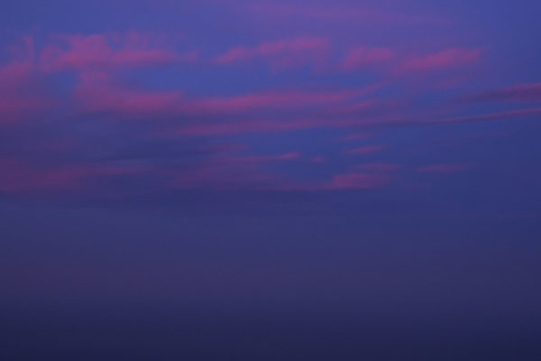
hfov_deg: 42.3
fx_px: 699
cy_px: 180
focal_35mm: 46
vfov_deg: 28.9
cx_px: 270
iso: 800
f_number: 16
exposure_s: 1/15
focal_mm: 31
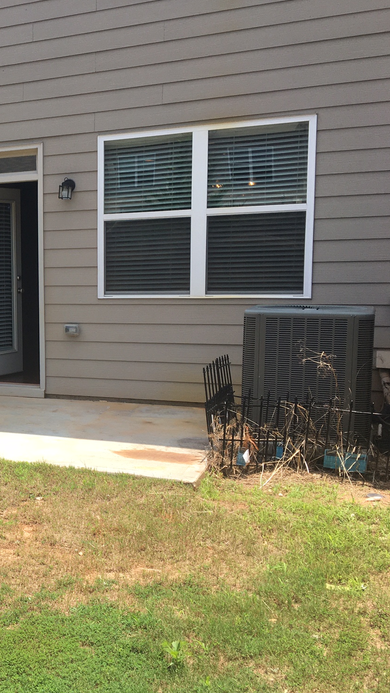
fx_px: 791
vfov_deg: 47.4
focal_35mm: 43
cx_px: -63
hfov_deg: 25.3
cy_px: 348
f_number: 2.2
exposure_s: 1/855
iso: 25
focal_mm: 4.15
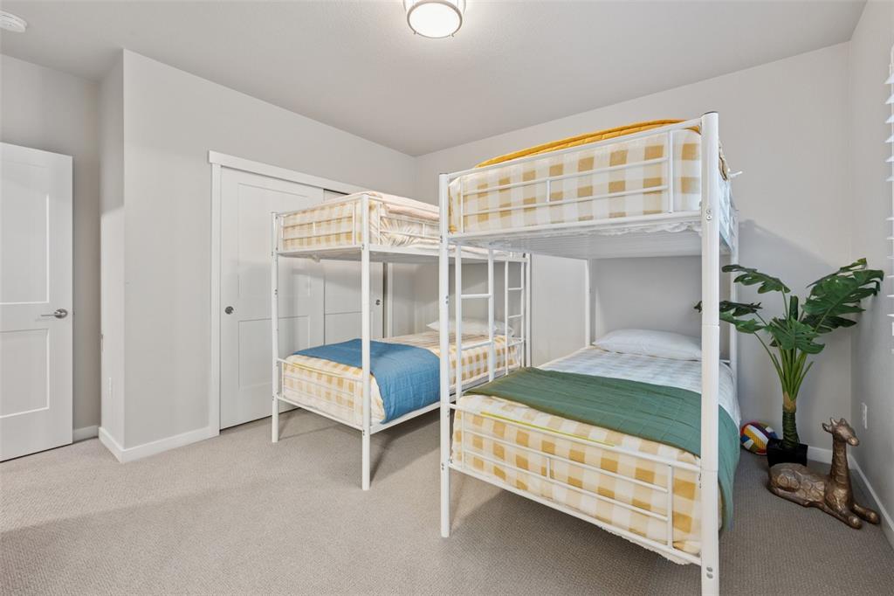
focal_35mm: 15
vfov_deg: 77.3
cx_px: 447
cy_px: 298
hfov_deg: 100.4
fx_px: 372
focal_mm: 15
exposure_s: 2
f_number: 11
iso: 100
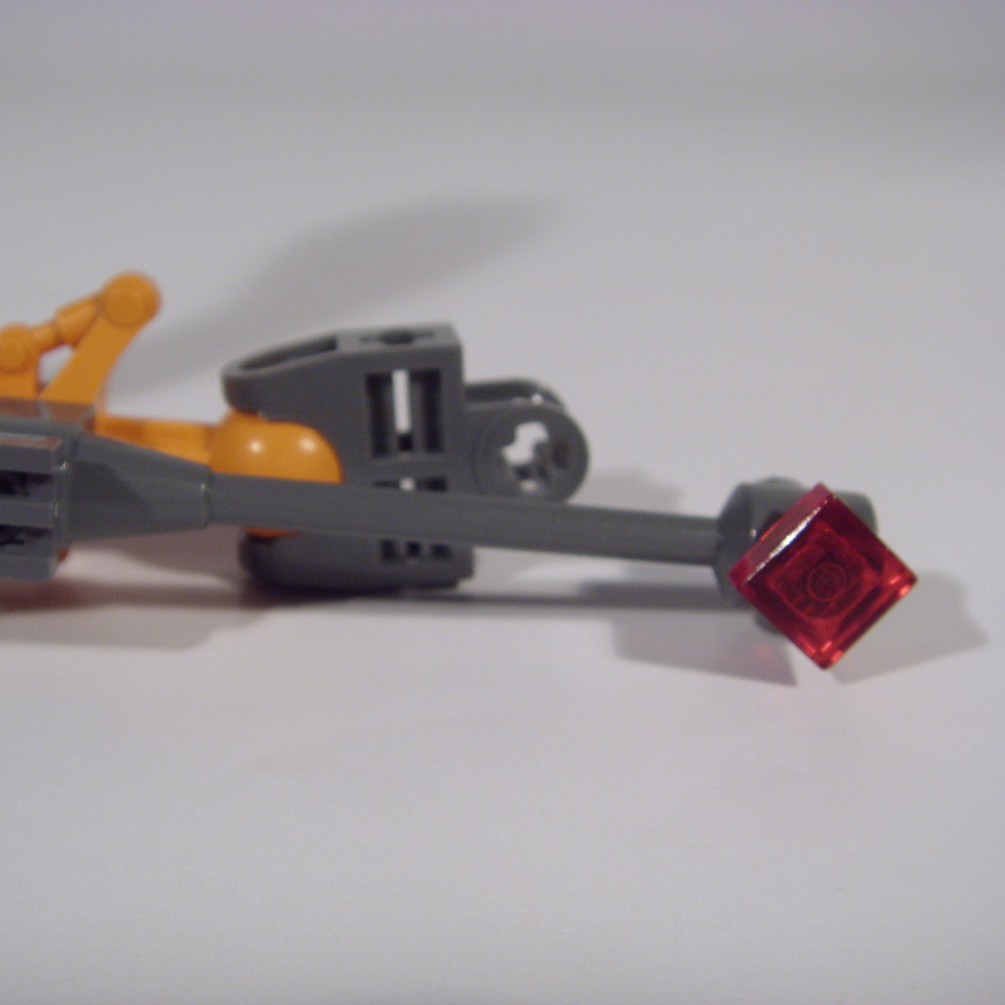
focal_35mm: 37
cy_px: 502
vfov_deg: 44.9
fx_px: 1215
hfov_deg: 44.8
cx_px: 435
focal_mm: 6.3
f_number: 3.5
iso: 100
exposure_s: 1/30
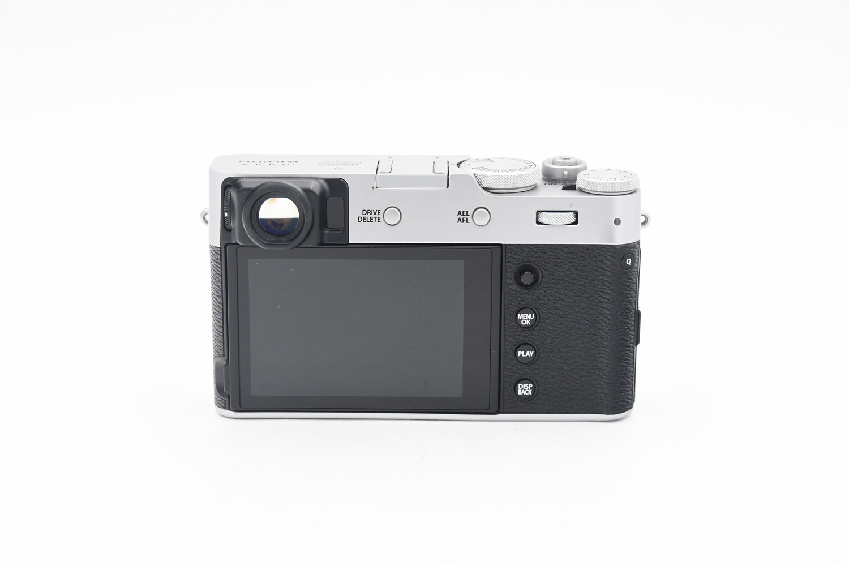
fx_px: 1839
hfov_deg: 26.0
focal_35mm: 78
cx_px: 424
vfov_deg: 17.5
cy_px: 283
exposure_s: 1/125
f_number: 7.1
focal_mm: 52
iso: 1250
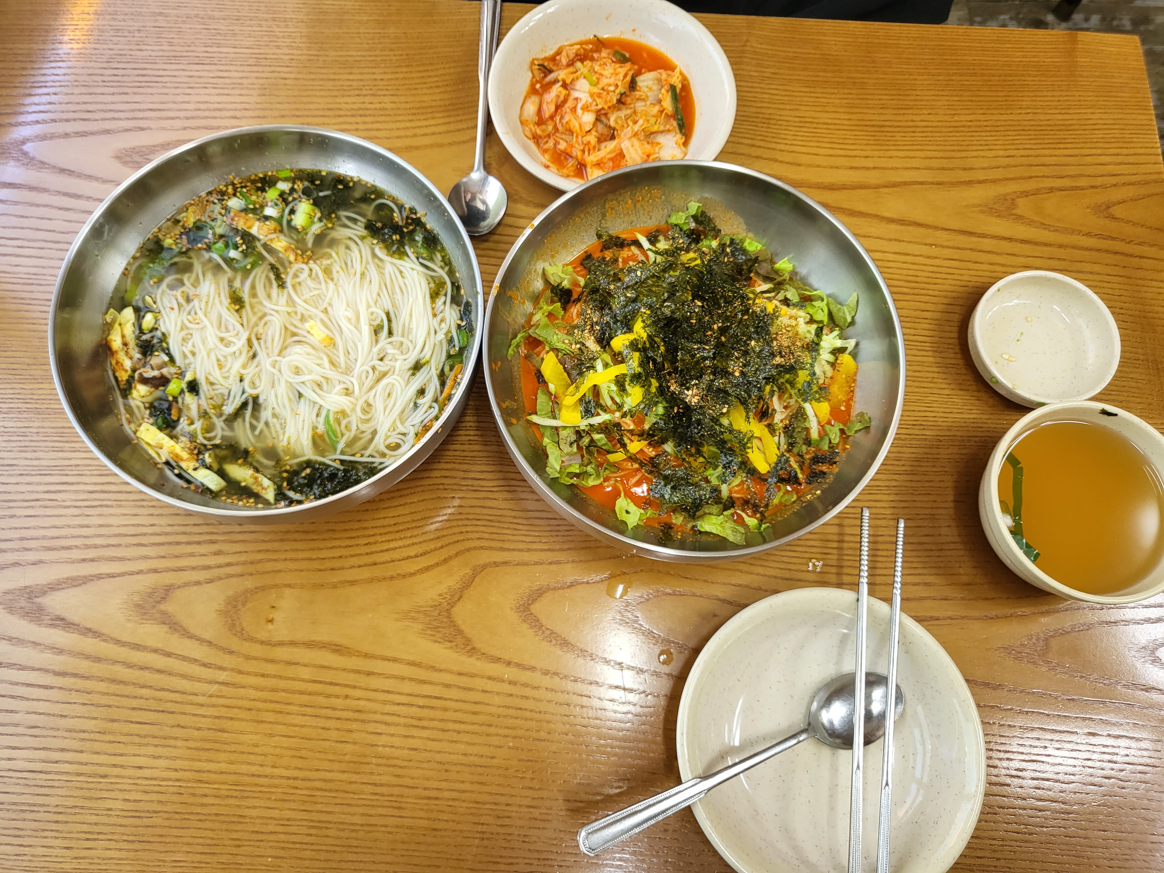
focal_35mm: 26
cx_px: 582
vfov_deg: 53.1
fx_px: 874
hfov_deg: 67.3
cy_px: 436
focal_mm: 4.25
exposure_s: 1/120
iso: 160
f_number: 1.8
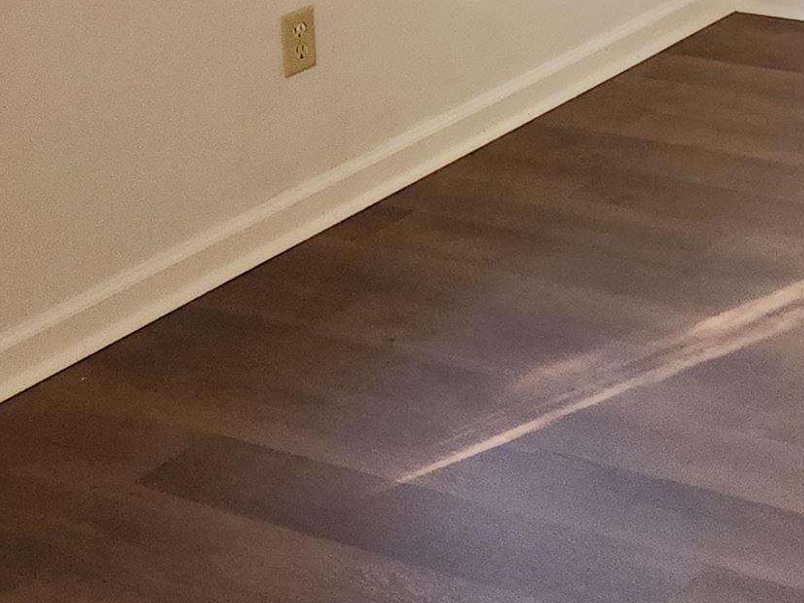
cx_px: 1116
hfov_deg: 20.5
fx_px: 1974
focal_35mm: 85
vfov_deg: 15.6
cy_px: -376
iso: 100
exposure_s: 1/60
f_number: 1.8
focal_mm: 5.4
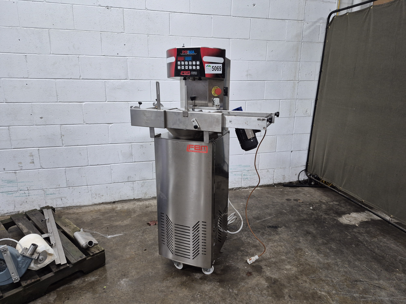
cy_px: 152
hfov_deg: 73.9
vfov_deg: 58.9
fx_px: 270
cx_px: 203
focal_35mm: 23
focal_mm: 5.4
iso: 320
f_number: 1.8
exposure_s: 1/120
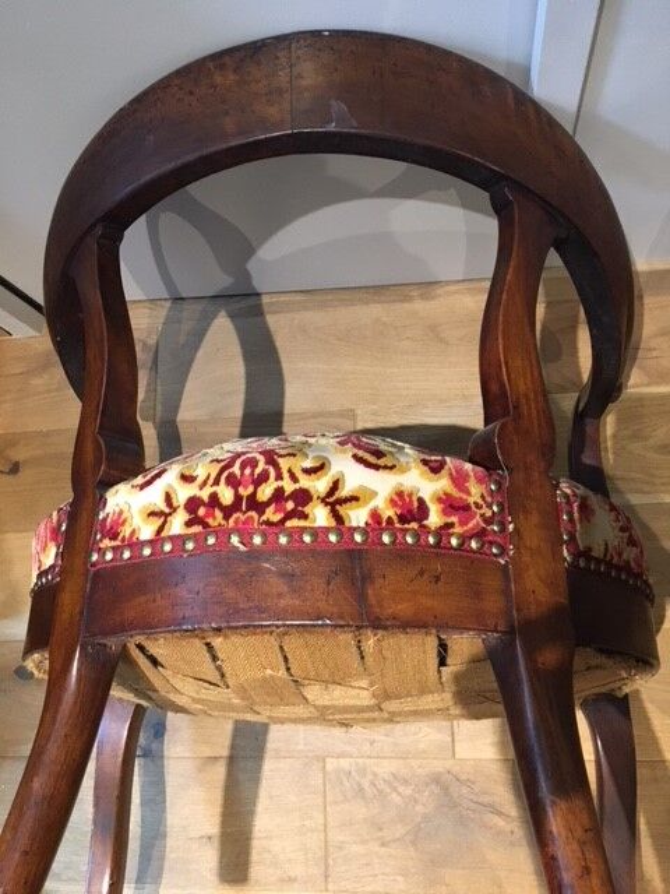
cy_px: 447
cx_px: 335
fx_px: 748
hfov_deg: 48.2
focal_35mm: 29
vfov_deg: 61.7
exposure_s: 1/33
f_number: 2.2
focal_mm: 4.15
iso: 250
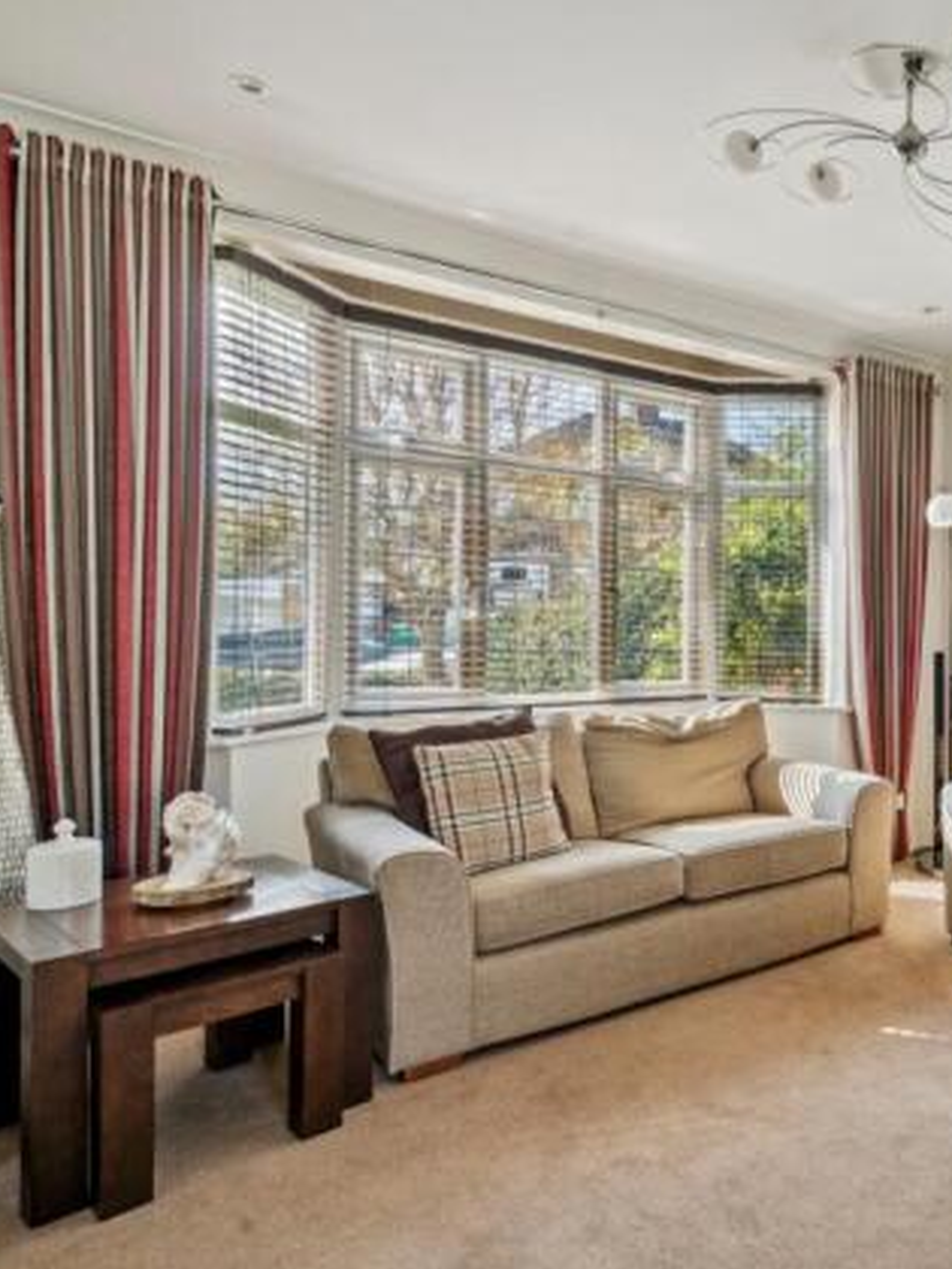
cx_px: 922
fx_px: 880
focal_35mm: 24
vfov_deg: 71.6
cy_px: 651
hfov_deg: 48.3
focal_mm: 16
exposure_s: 1/25
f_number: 9
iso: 400
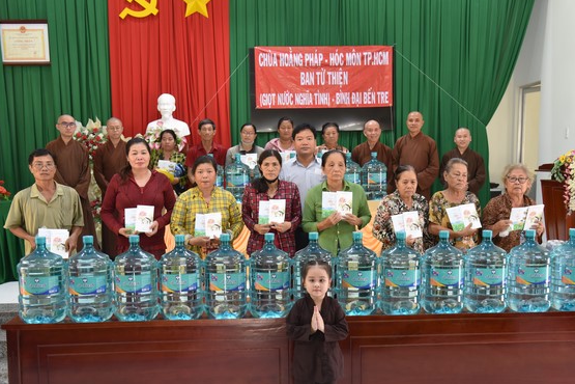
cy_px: 217
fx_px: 655
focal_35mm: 41
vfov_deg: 32.6
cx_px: 299
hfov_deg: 47.4
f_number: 4
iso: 1250
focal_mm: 35
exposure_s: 1/60
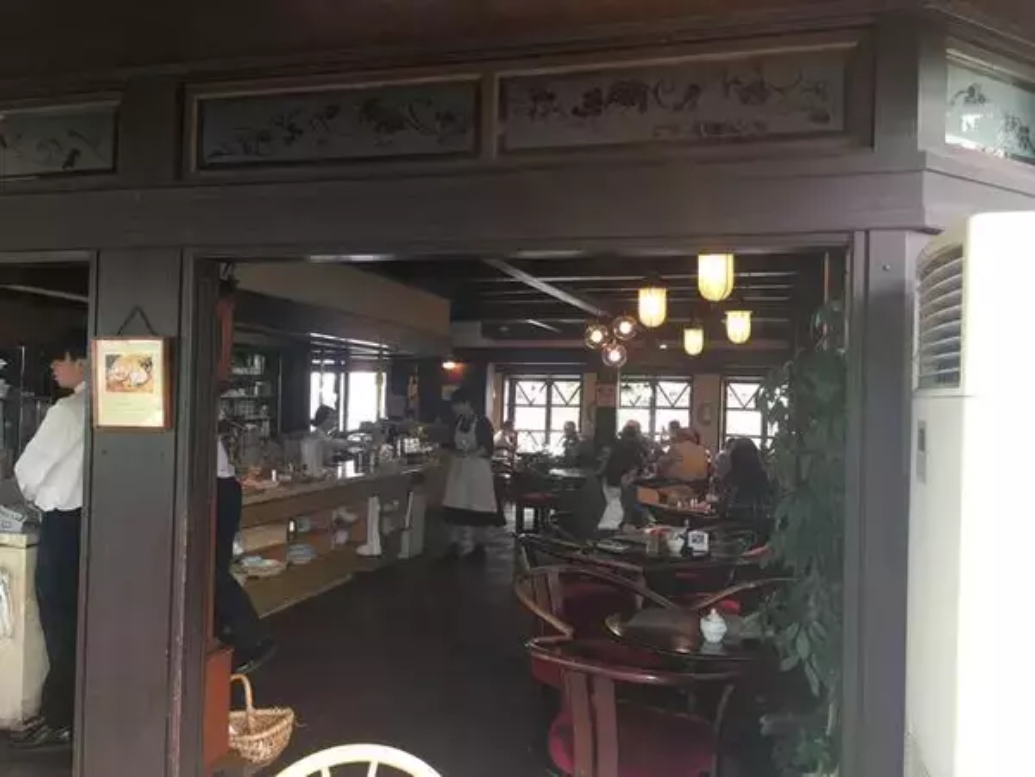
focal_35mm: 29
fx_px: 867
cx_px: 518
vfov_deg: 48.2
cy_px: 388
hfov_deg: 61.7
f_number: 2.2
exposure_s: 1/15
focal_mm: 4.15
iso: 25
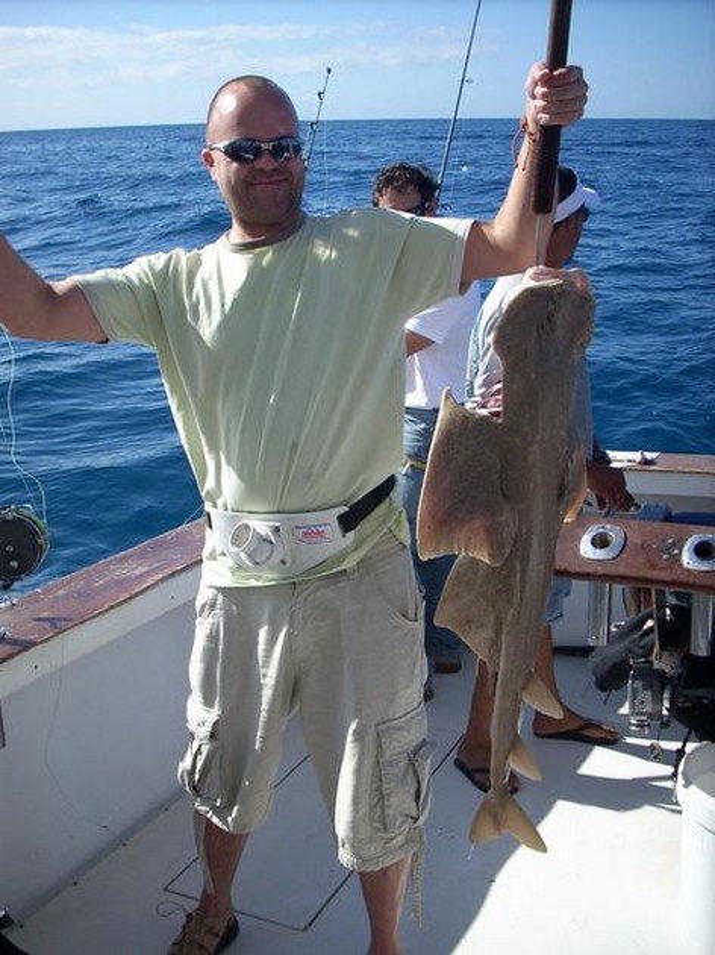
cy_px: 478
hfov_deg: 38.6
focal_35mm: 37
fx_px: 1020
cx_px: 358
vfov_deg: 50.2
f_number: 5.6
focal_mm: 6.2
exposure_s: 1/239
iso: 64
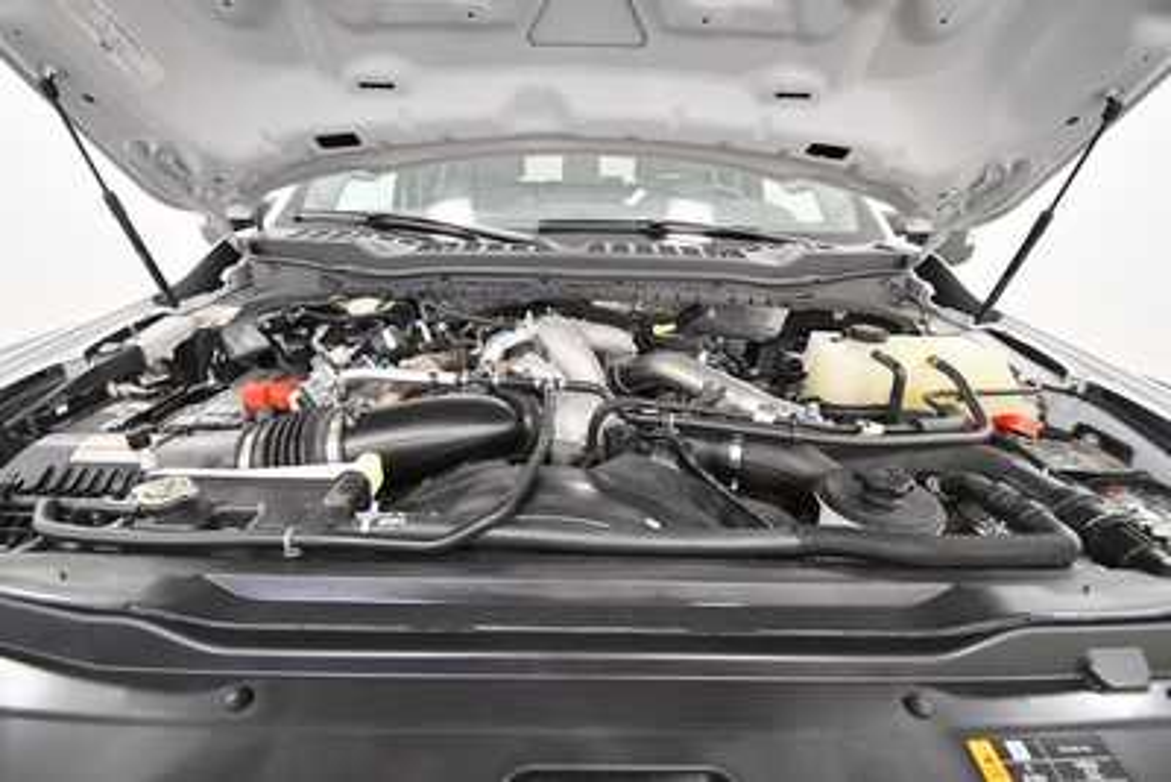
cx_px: 586
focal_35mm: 15
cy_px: 391
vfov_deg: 77.4
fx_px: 488
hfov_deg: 100.4
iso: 1600
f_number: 4.5
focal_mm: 10
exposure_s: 1/125
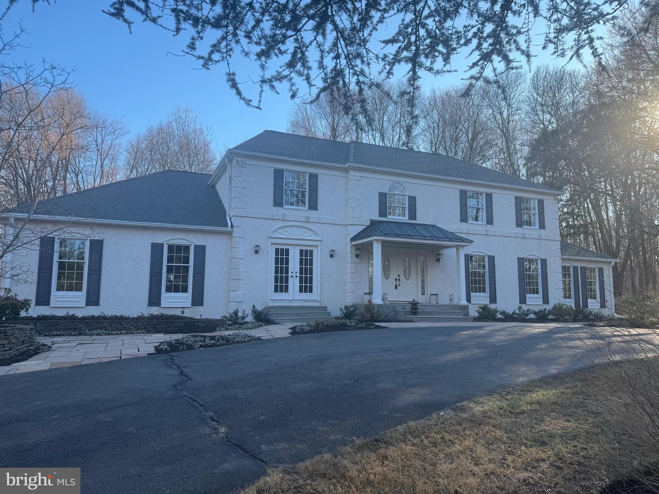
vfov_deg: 56.8
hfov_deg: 71.6
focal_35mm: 24
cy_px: 247
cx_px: 330
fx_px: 457
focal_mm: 6.76
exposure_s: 1/1059
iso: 80
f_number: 1.78
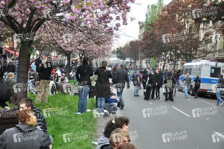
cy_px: 74
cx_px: 112
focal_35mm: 52
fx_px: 326
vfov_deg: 25.7
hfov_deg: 37.9
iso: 800
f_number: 4.5
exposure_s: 1/400
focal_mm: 35
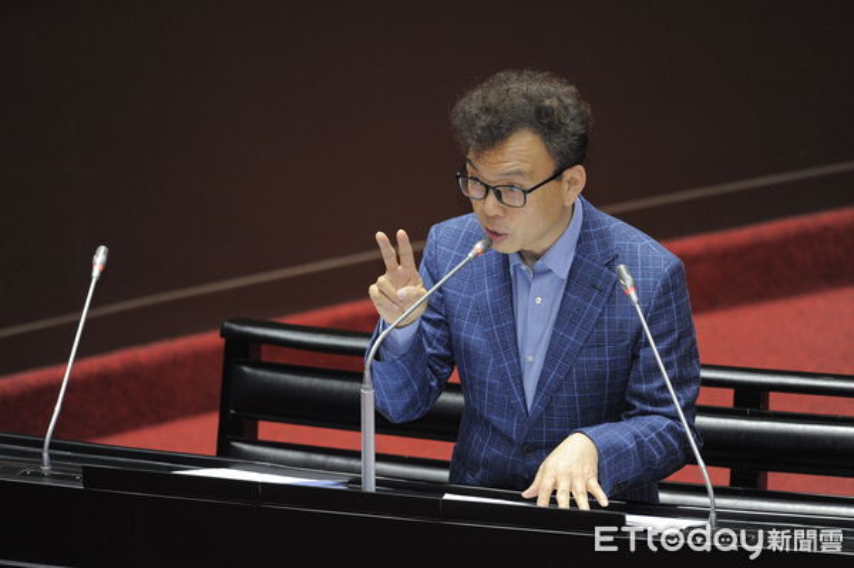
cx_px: 427
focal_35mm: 600
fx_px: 14221
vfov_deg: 2.3
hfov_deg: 3.4
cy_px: 284
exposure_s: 1/80
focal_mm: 600
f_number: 6.3
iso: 3200
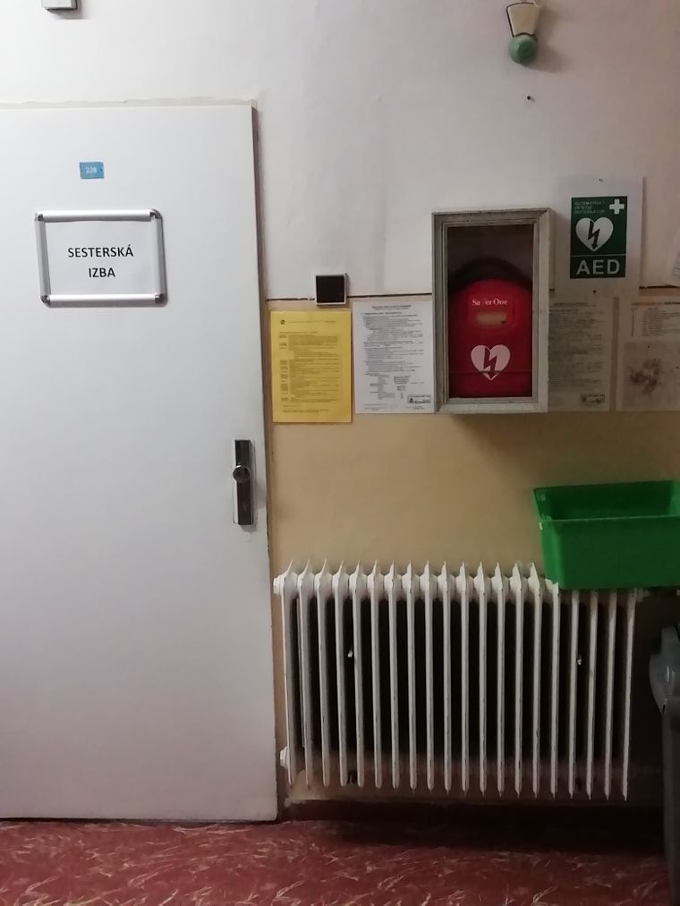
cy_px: 453
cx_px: 340
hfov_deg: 30.9
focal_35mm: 47
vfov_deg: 40.4
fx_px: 1231
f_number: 2.2
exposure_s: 1/33.3
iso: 320
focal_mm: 3.46
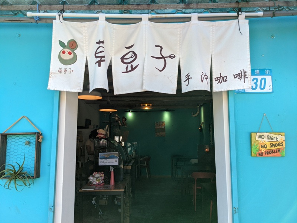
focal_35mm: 27
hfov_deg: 65.3
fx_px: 232
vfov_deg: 51.4
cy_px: 112
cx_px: 148
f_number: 1.73
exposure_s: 1/544
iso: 65
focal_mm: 4.38
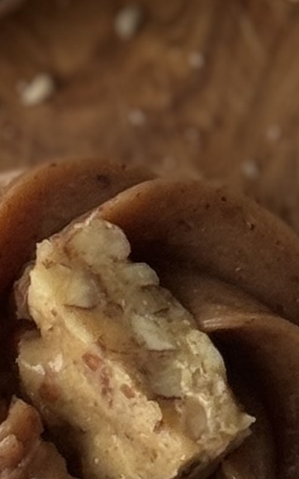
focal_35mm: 354
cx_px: -84
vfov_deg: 5.9
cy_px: 222
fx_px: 4620
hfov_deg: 3.7
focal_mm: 6.76
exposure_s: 1/121
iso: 80
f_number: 1.78
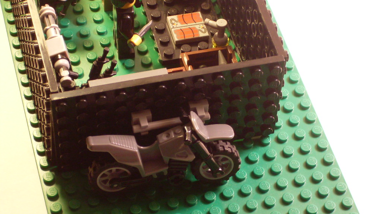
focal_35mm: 125
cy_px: 116
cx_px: 190
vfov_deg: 9.7
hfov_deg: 17.2
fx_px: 1263
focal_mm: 18.9
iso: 200
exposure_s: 1/15
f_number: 5.2
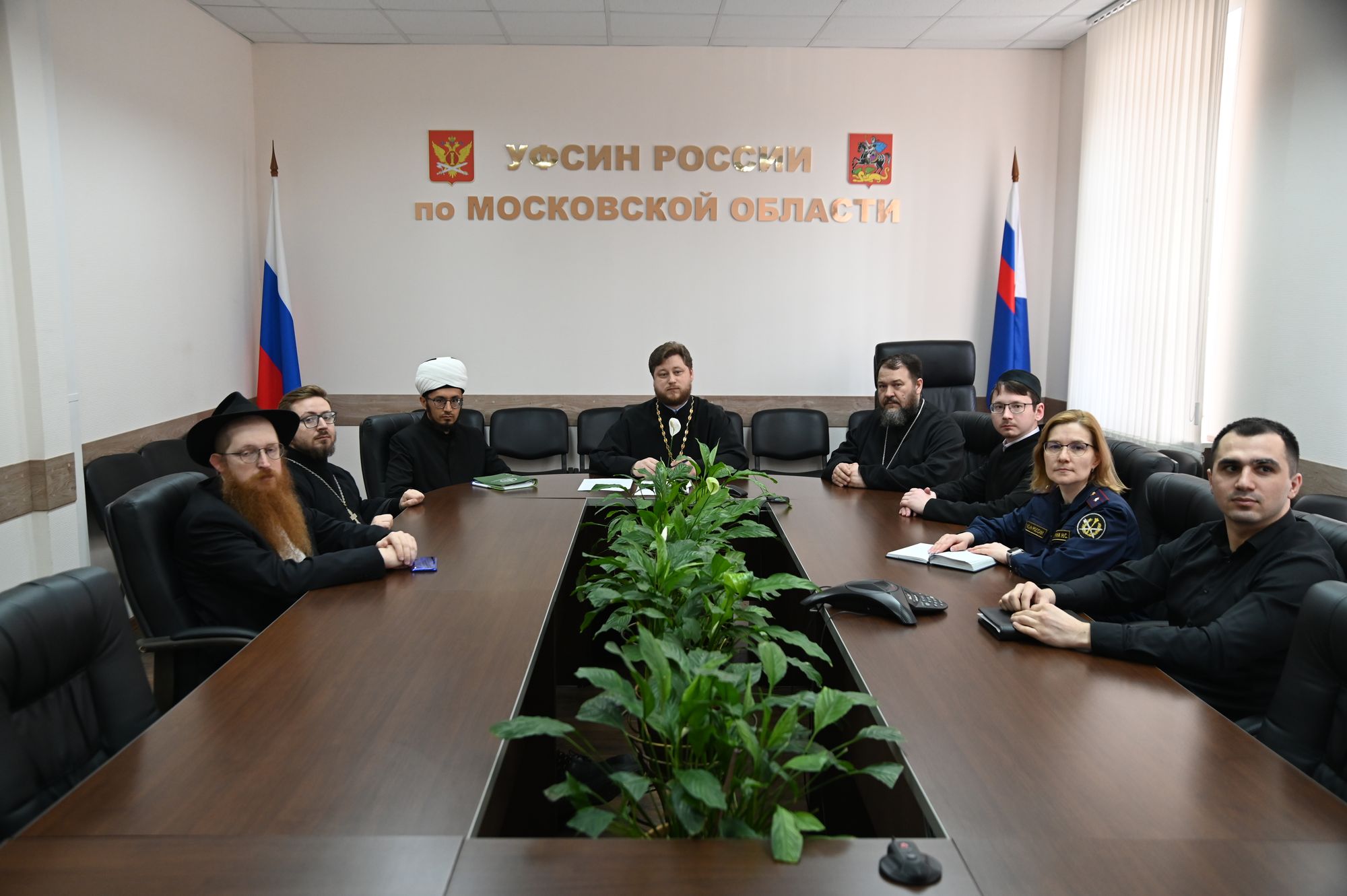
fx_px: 1197
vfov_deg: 41.1
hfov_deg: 58.7
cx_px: 674
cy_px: 448
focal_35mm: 32
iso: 1600
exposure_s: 1/125
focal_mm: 32
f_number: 4
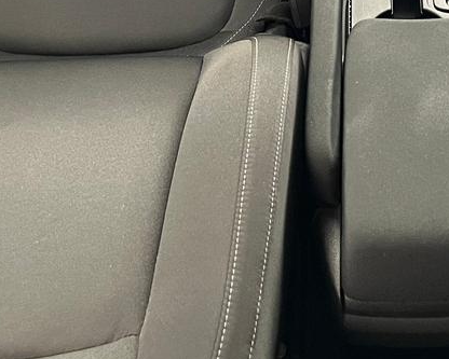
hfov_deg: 23.8
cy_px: -136
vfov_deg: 18.1
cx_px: 394
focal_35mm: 78
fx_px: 1037
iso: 500
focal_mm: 5.7
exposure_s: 1/40
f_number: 1.5
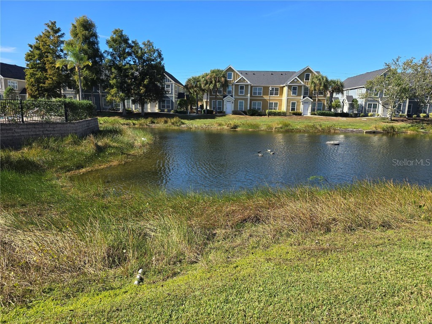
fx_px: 287
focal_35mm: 23
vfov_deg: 58.9
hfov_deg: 73.9
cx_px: 216
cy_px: 162
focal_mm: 6.3
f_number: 1.7
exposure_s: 1/563
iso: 12
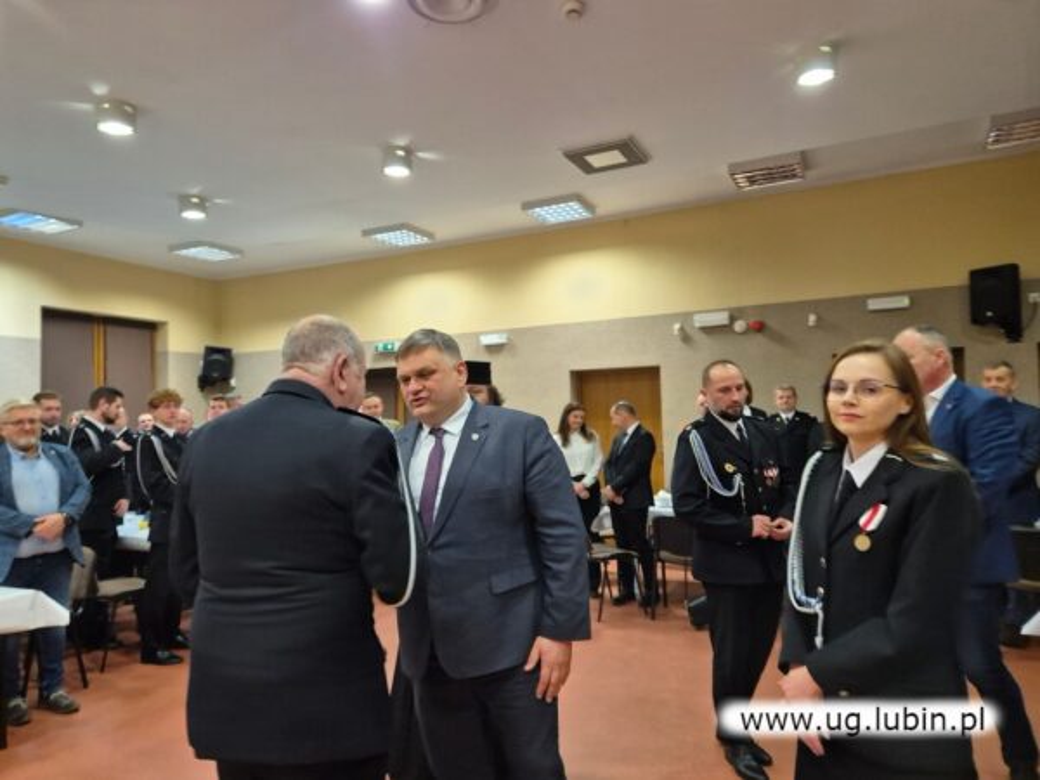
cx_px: 520
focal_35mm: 23
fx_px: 691
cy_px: 390
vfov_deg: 58.9
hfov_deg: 73.9
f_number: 1.8
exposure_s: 1/100
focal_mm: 5.4
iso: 640
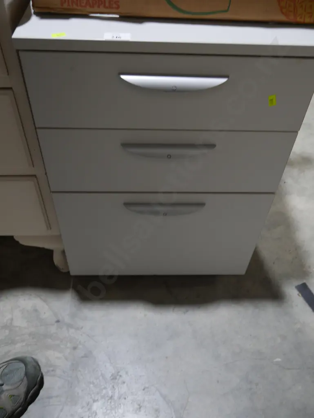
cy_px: 209
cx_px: 157
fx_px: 363
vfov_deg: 59.9
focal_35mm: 30
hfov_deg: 46.8
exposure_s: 1/60
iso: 250
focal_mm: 15
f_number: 3.6
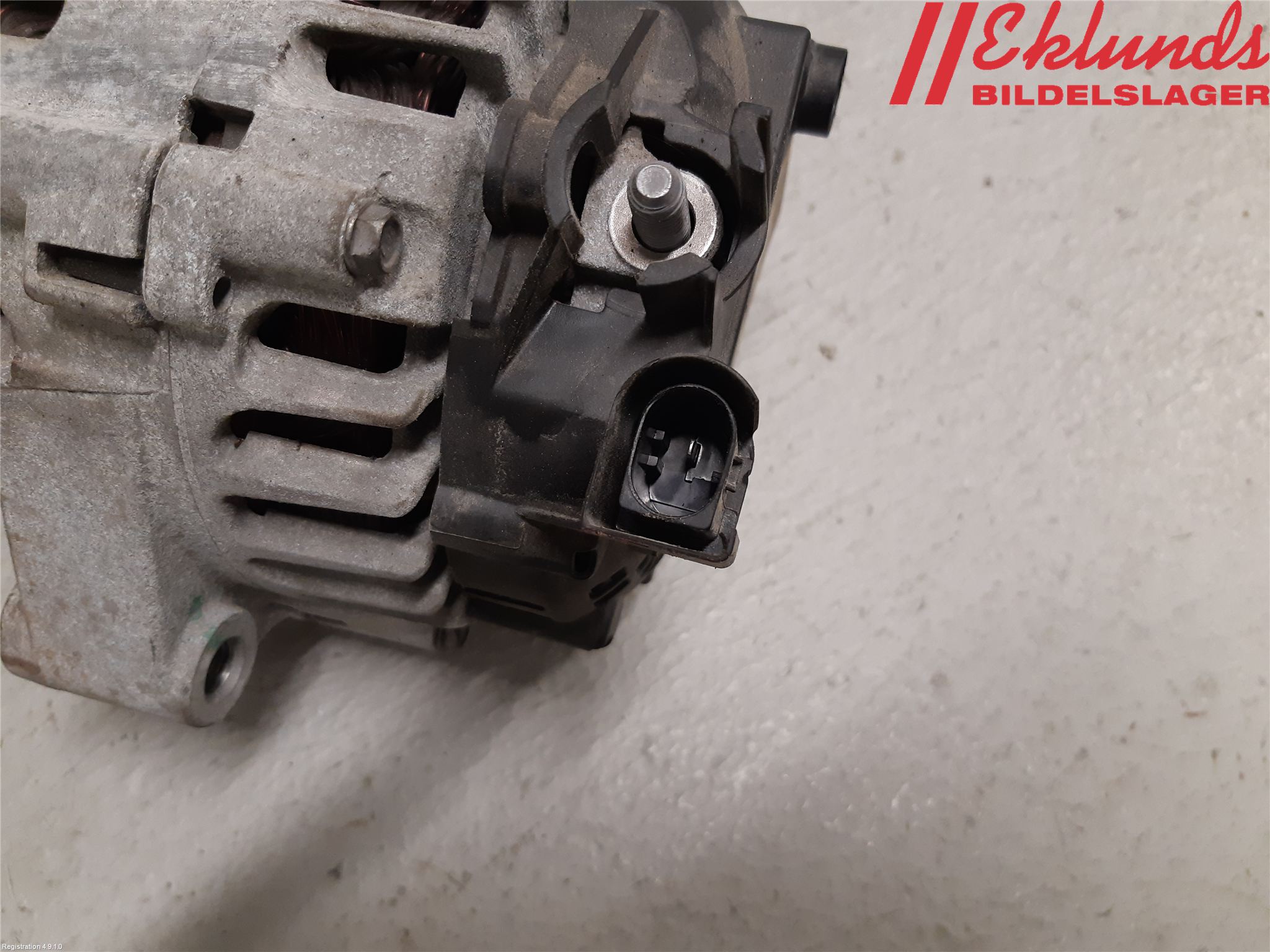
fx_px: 954
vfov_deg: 53.1
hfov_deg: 67.3
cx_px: 635
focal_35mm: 26
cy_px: 476
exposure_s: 1/50
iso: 160
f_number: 1.7
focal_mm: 3.93
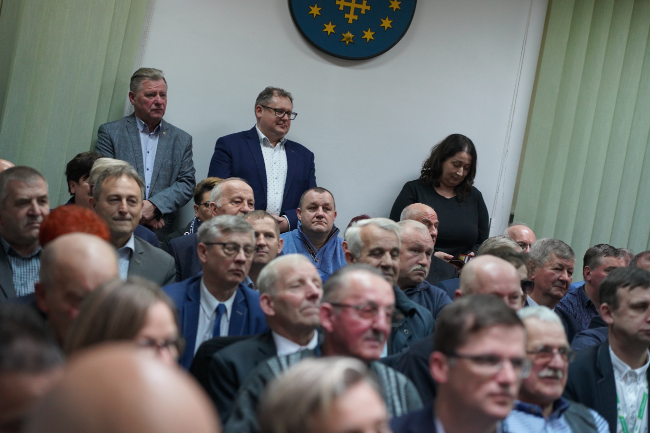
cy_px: 216
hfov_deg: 19.5
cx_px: 325
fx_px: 1896
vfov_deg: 13.0
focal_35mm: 105
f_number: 4
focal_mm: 105
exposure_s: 1/160
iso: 4000
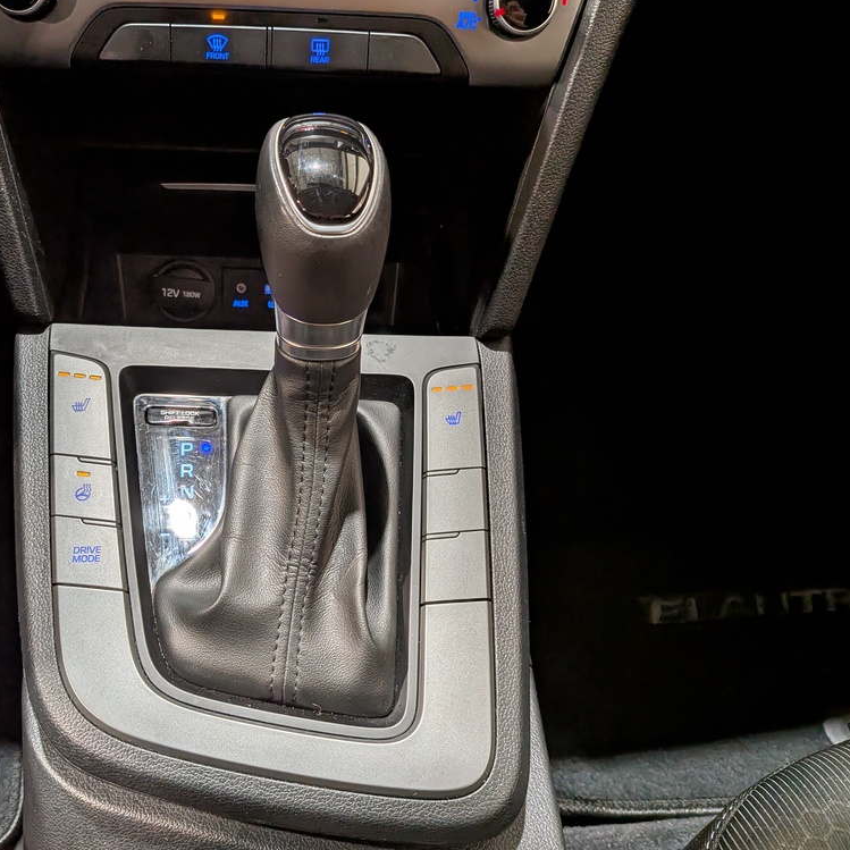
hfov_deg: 54.5
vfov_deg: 55.6
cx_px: 286
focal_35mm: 29
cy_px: 432
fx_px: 806
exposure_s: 1/110
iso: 27
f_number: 1.7
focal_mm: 4.53
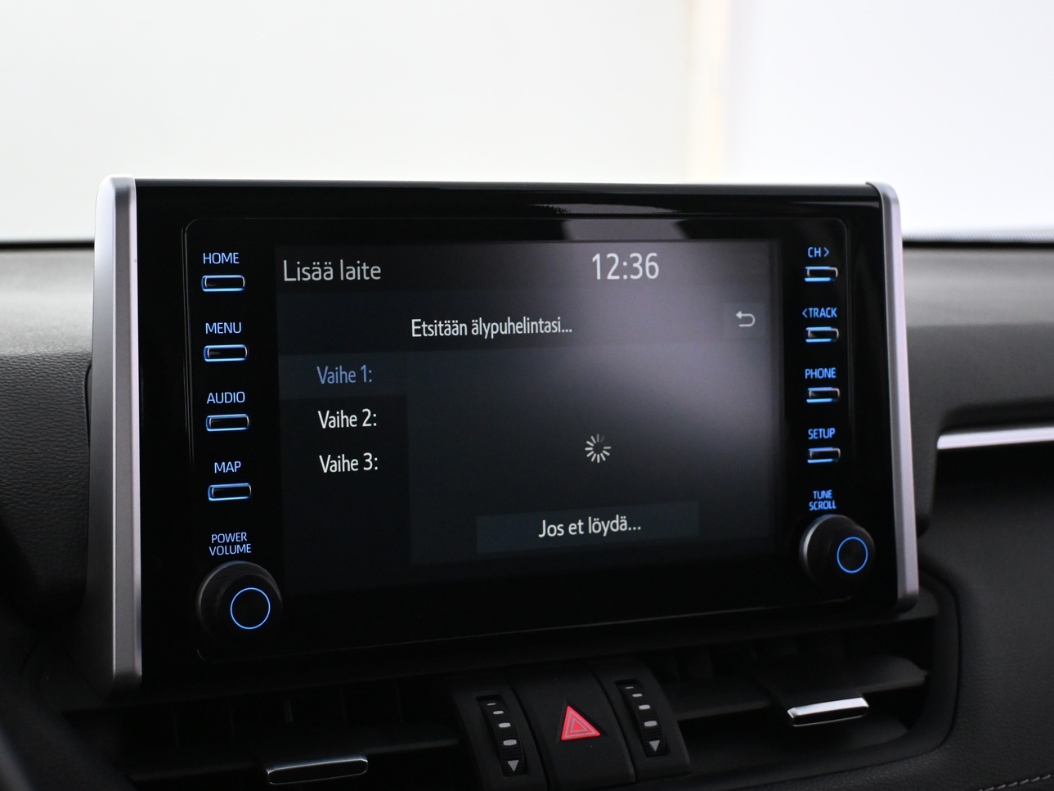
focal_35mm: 59
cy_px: 397
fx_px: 1794
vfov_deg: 24.9
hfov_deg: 32.7
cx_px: 513
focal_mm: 32.5
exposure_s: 1/60
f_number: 5
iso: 3200
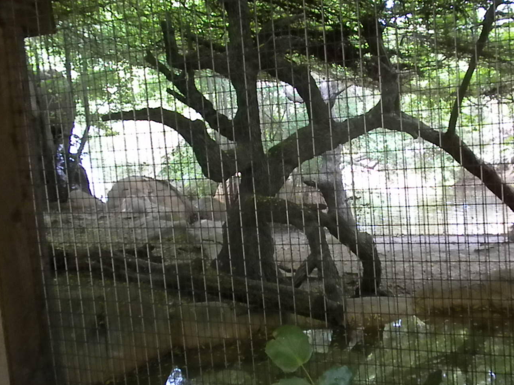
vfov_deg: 31.5
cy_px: 190
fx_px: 683
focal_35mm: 46
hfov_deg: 41.0
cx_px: 310
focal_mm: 6.6
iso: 640
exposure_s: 1/77
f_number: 3.5
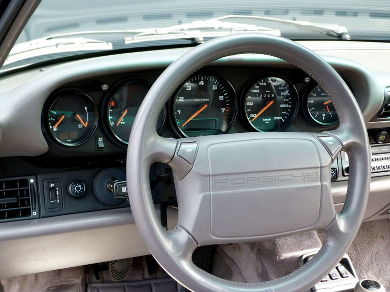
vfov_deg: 28.0
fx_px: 586
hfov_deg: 36.8
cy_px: 146
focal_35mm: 52
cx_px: 195
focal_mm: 9.4
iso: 125
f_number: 3.2
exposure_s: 1/60
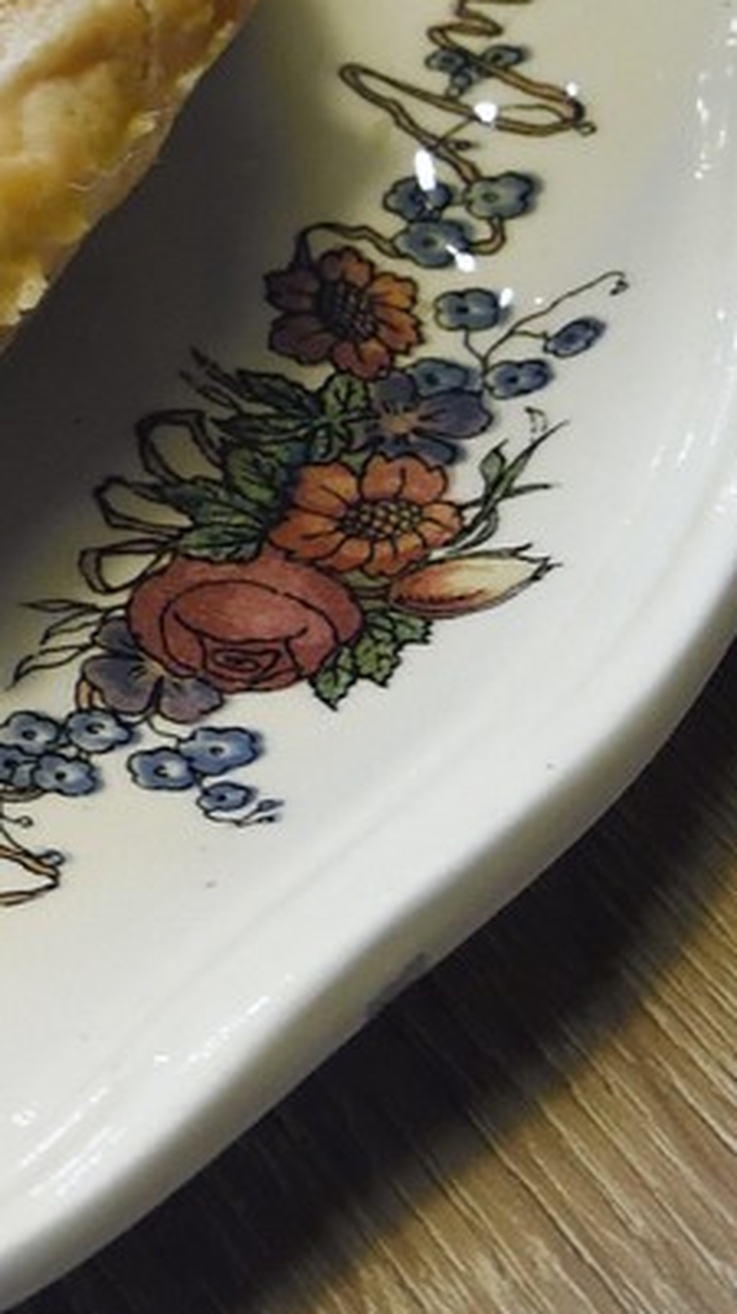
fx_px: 6405
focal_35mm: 184
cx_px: -1628
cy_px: 70
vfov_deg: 11.6
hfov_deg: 6.0
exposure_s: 1/40
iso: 1600
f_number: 11
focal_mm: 44
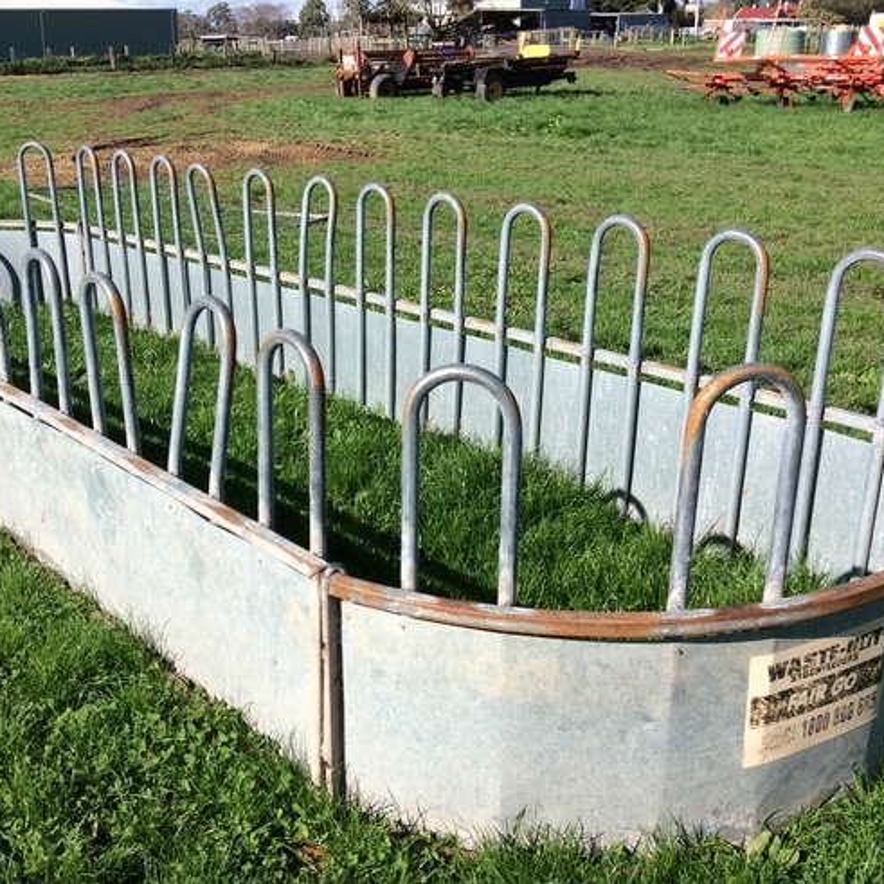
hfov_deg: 43.6
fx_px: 1098
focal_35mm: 38
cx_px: 347
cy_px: 442
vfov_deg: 43.9
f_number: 2.4
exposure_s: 1/1362
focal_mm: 3.3
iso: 32
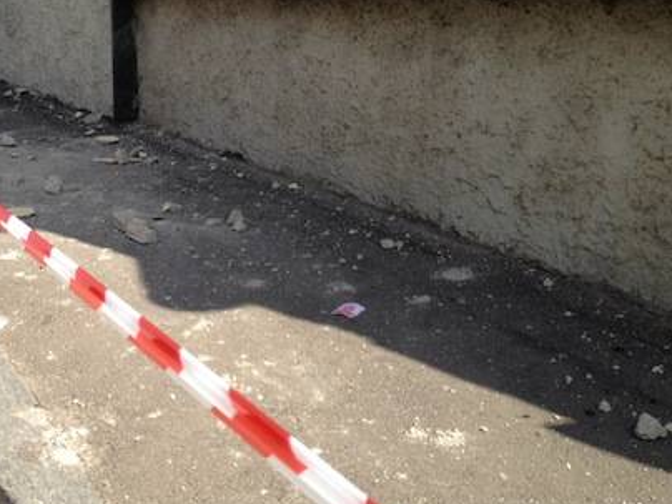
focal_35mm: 52
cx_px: 191
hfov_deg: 36.2
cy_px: 206
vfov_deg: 28.0
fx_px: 1009
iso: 64
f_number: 2.4
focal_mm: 4.28
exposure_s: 1/789
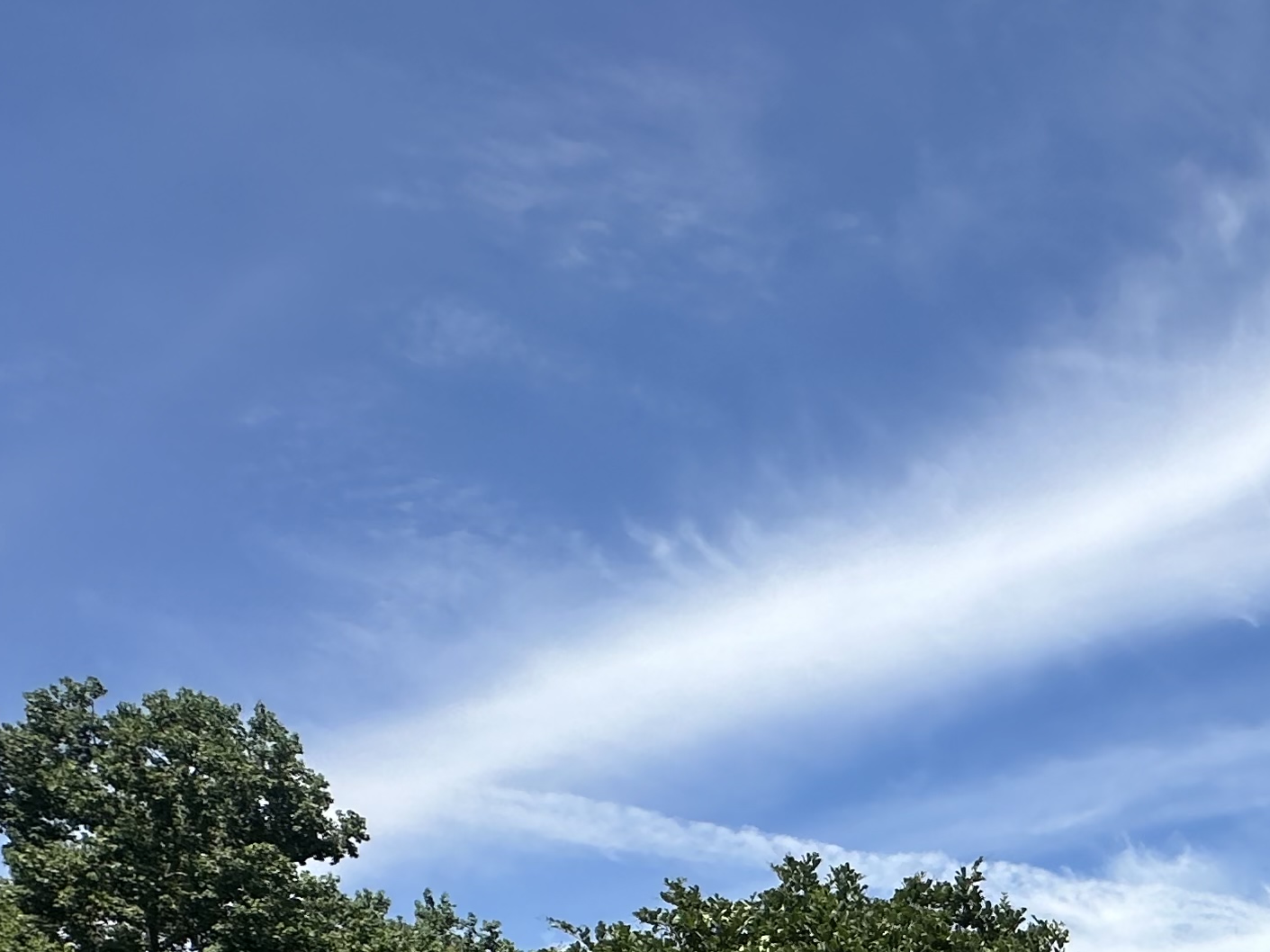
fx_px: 1467
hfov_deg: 35.5
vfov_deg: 28.8
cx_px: 1563
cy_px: 1258
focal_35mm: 40
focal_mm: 2.22
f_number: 2.2
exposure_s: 1/2092
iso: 50
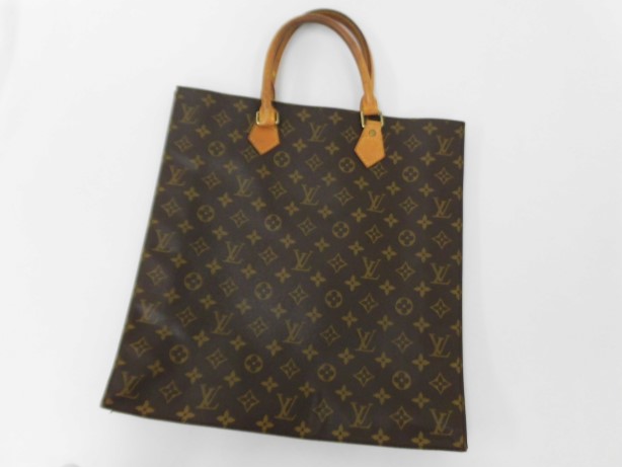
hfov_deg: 69.3
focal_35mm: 25
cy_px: 236
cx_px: 300
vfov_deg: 54.9
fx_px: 449
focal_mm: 4.3
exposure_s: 1/50
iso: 200
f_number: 3.1
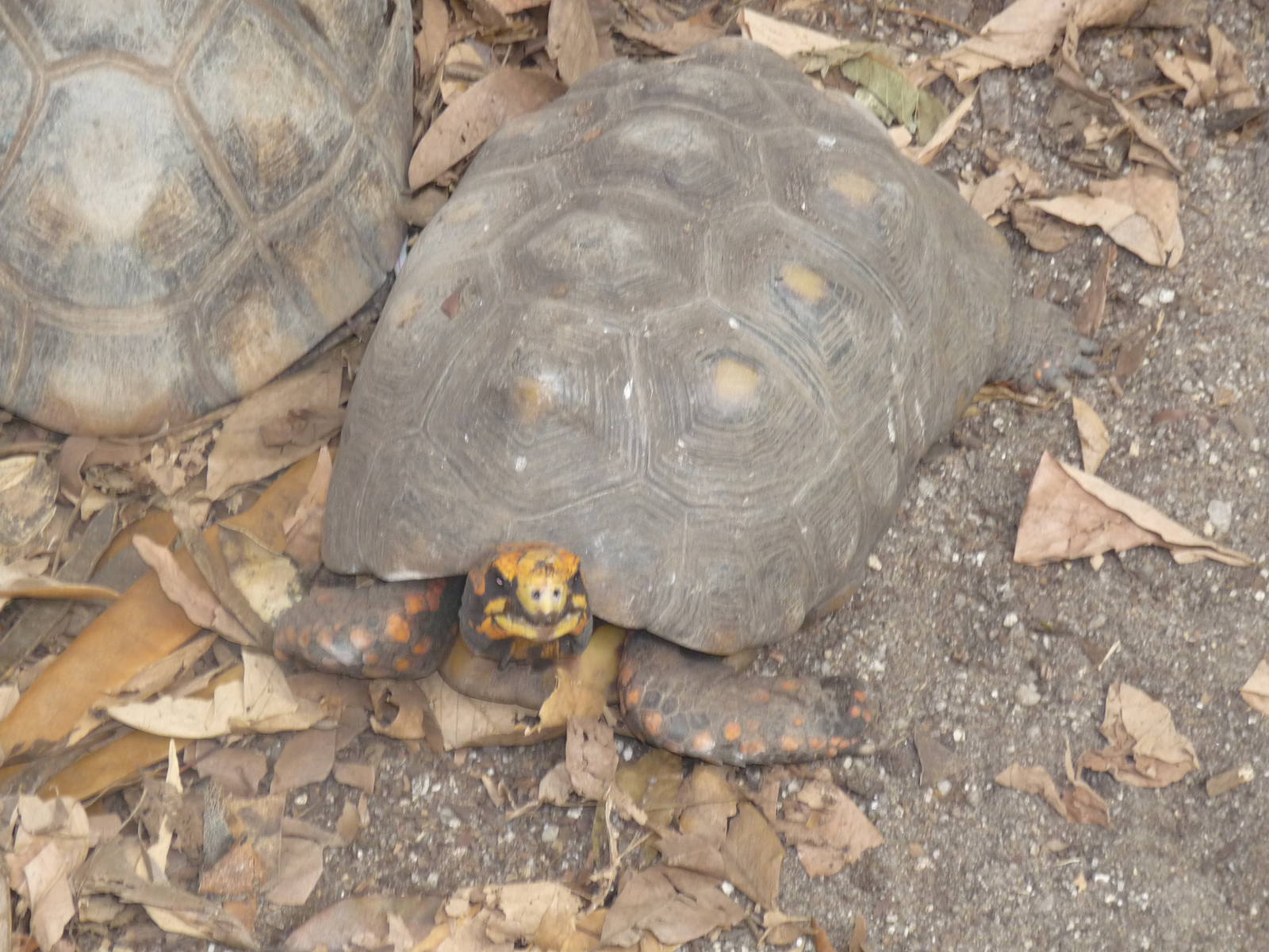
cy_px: 476
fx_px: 5792
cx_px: 634
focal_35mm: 158
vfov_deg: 9.4
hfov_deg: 12.5
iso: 200
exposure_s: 1/50
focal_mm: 27.1
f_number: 4.8
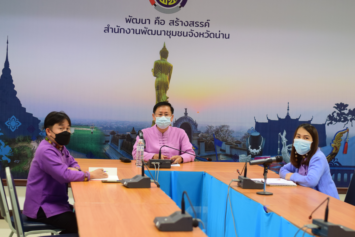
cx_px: 178
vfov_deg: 18.2
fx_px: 740
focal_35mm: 75
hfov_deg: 27.0
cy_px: 118
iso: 800
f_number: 2.8
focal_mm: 50
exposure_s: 1/200
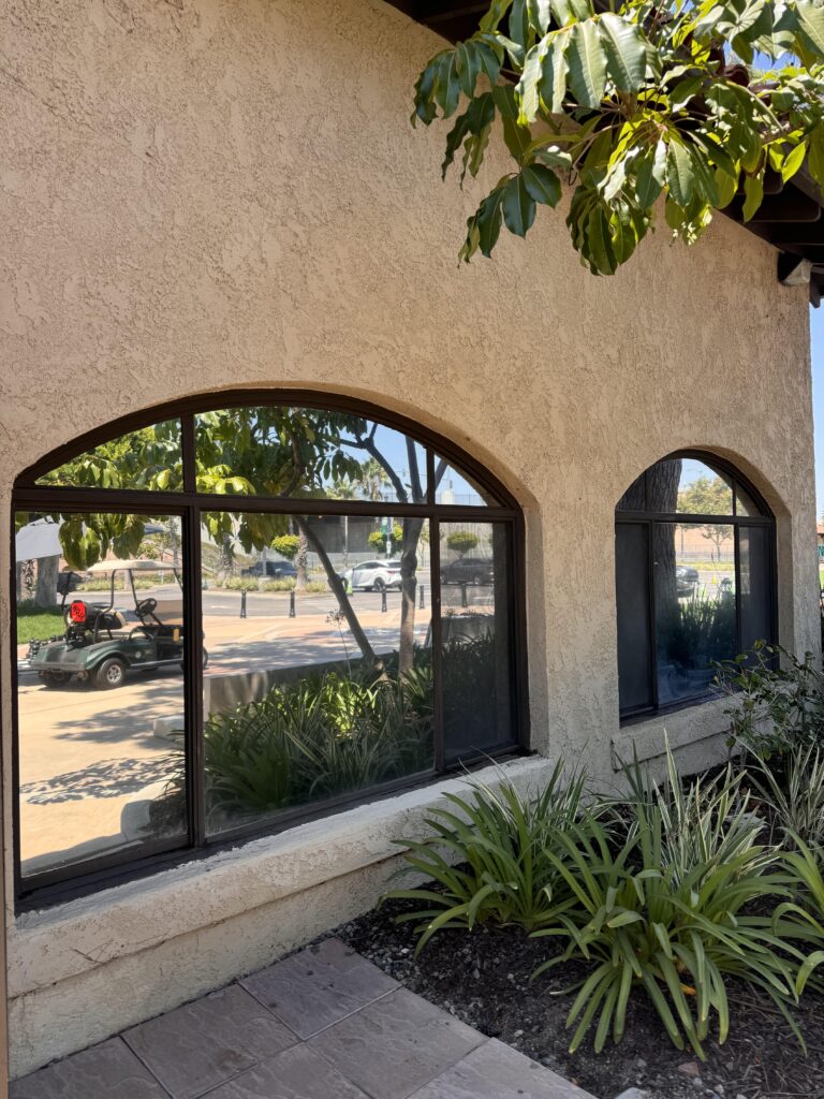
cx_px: 412
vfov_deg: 71.6
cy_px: 550
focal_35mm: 24
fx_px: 762
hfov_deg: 56.8
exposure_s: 1/938
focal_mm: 6.76
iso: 80
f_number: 1.78
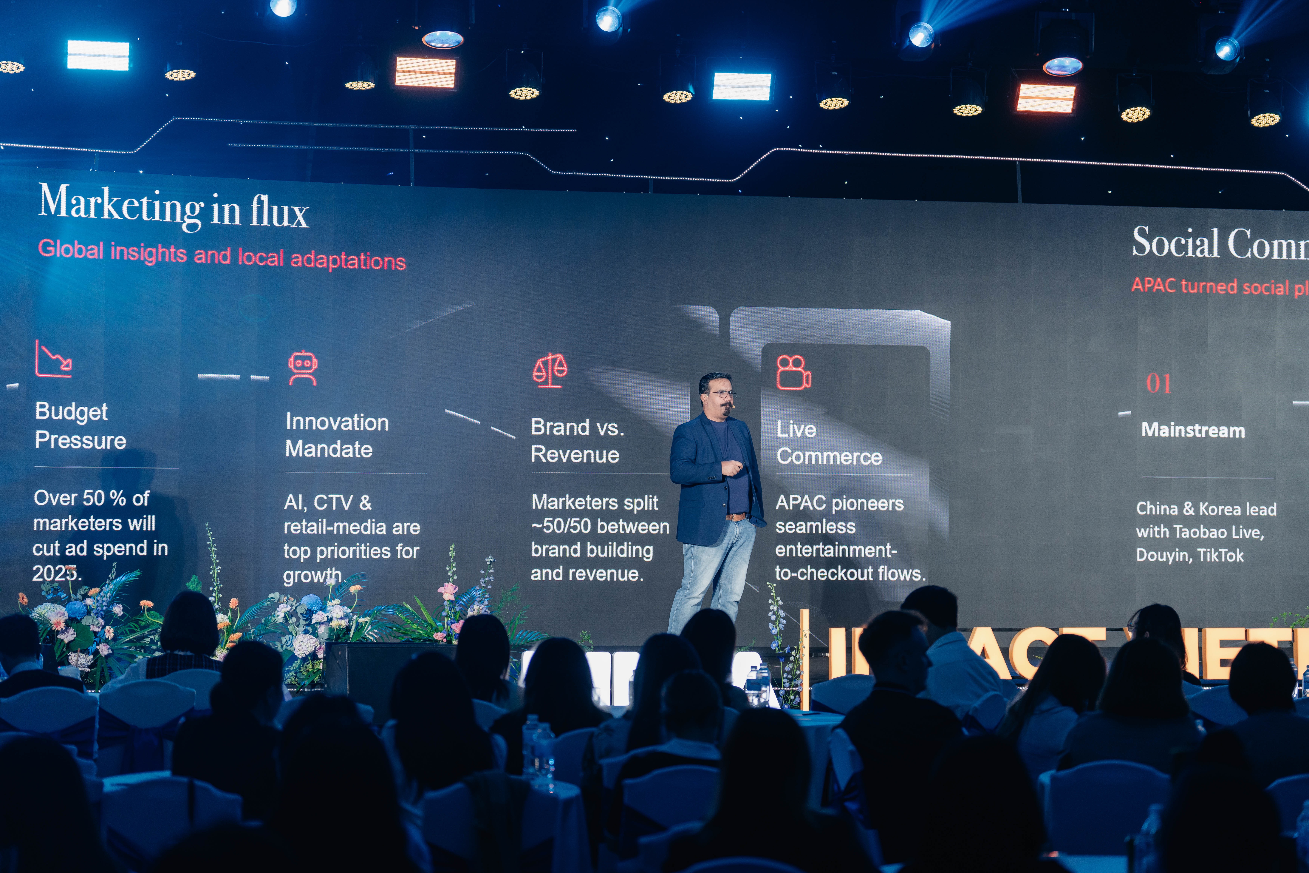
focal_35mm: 88
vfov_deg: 15.5
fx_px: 3200
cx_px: 654
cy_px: 436
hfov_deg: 23.1
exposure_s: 1/250
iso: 800
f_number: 2.8
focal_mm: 88
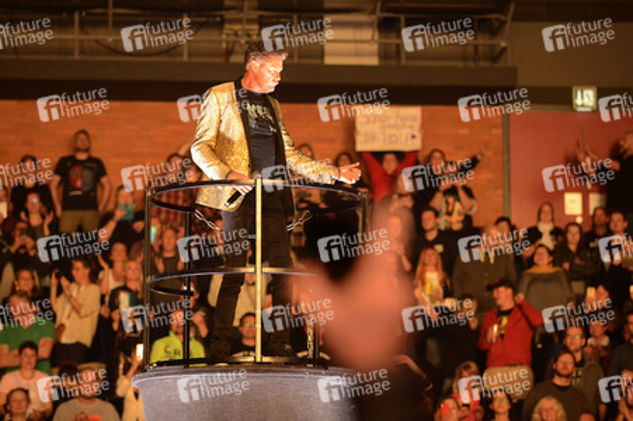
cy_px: 210
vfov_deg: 9.8
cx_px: 316
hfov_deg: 14.7
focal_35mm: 140
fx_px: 2460
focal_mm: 140
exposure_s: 1/320
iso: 2500
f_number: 2.8
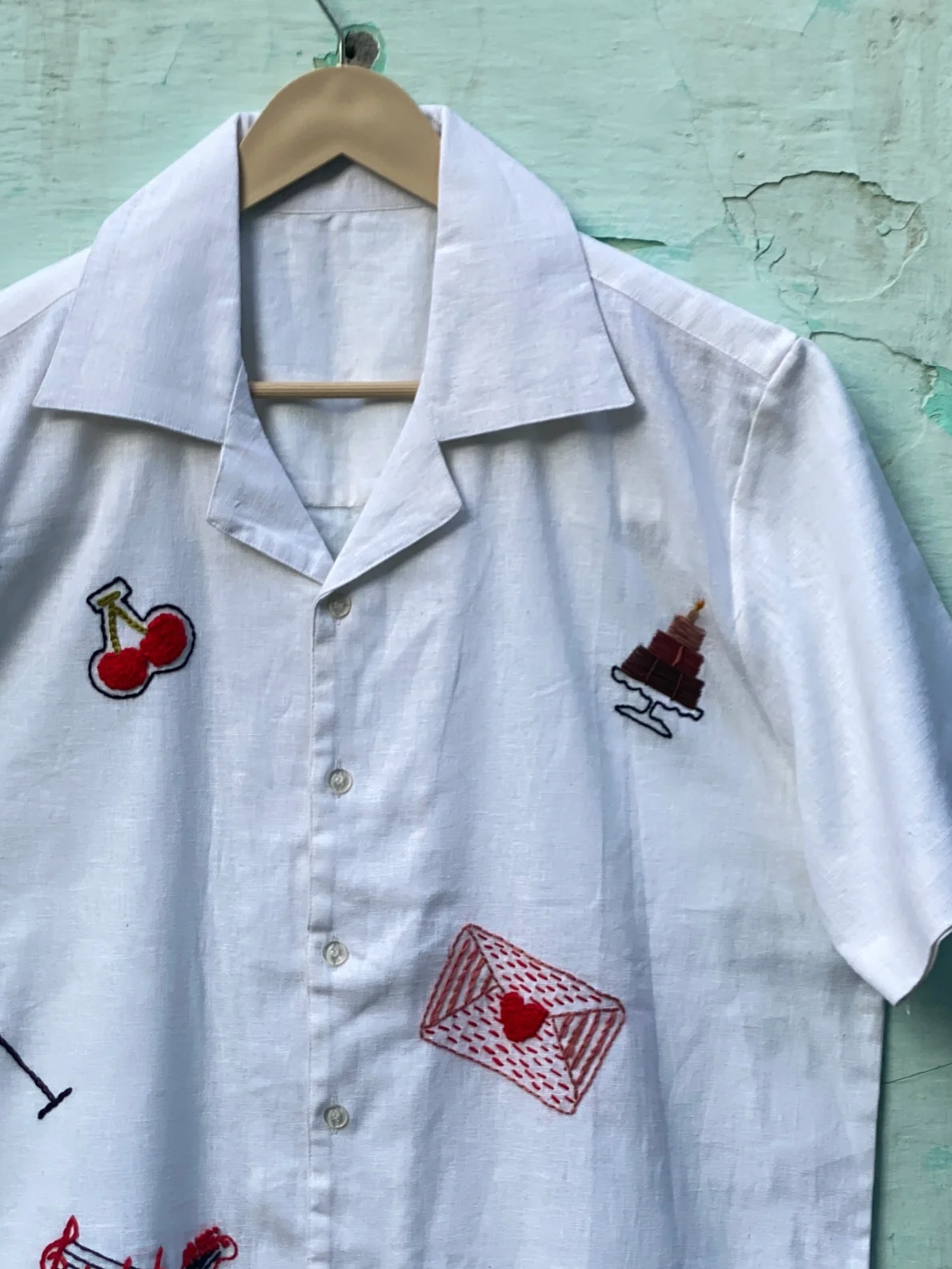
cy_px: 903
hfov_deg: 17.5
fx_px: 3080
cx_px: 295
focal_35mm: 84
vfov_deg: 23.1
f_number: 2
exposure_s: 1/138
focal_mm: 6
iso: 20
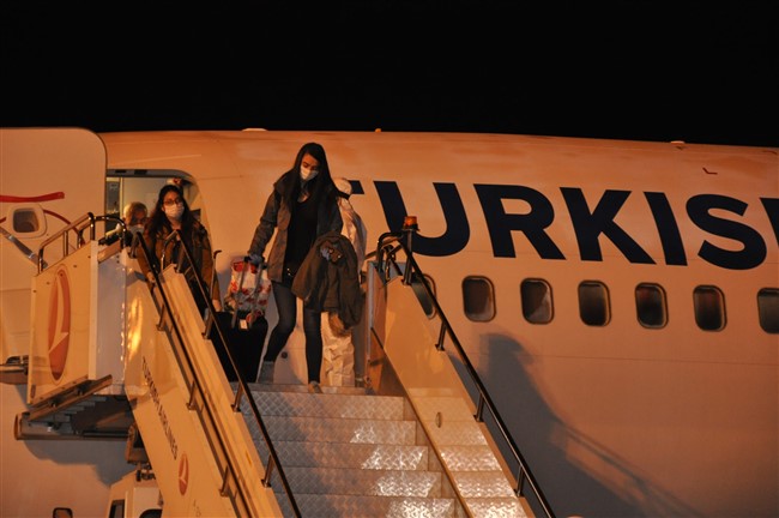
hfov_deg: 13.1
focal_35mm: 158
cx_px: 390
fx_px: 3405
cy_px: 259
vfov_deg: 8.7
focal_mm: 105
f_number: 5.6
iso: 1800
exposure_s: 1/60
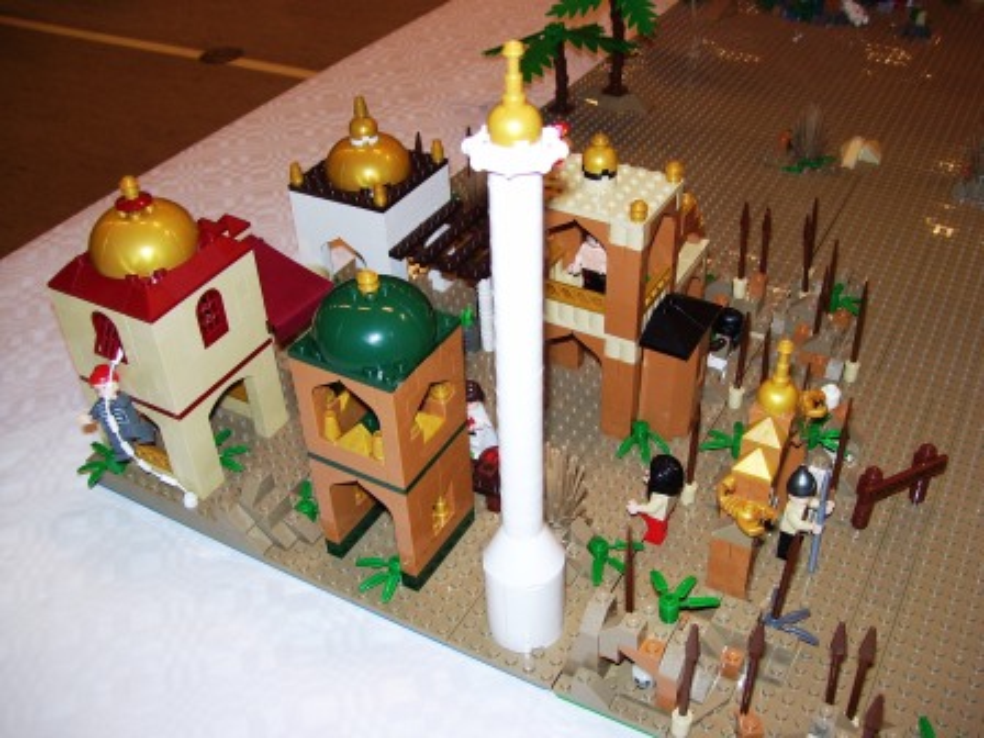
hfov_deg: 51.4
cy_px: 369
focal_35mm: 36
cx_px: 492
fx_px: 1023
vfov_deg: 39.7
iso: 80
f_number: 2.7
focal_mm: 6
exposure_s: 1/60
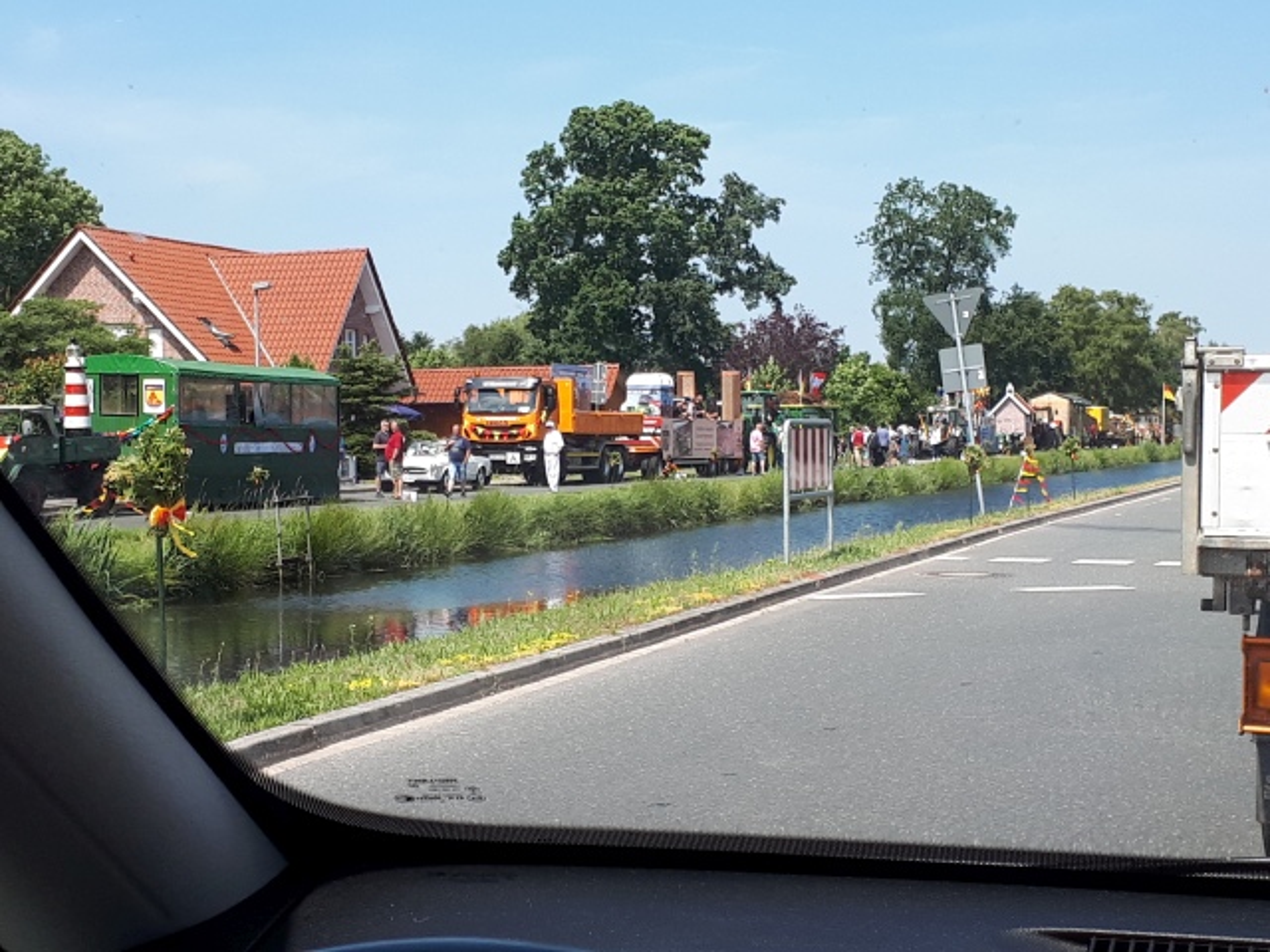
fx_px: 991
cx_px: 635
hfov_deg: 65.3
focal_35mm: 27
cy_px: 476
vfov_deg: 51.4
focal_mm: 3.6
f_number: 1.9
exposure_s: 1/767
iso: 40
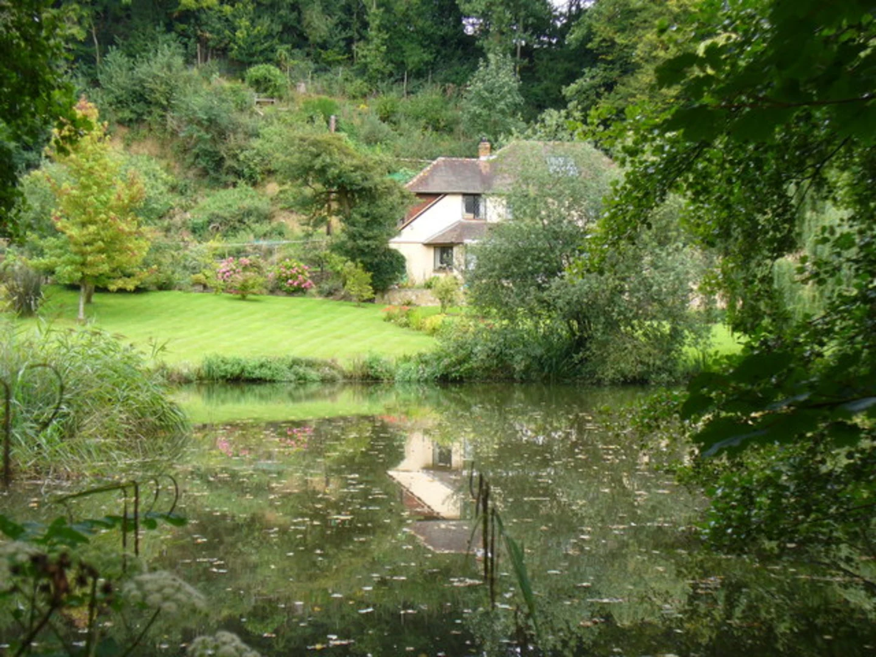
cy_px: 328
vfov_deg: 24.4
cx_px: 438
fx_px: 1518
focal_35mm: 60
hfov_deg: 32.2
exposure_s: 1/100
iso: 80
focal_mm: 9.9
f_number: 3.1
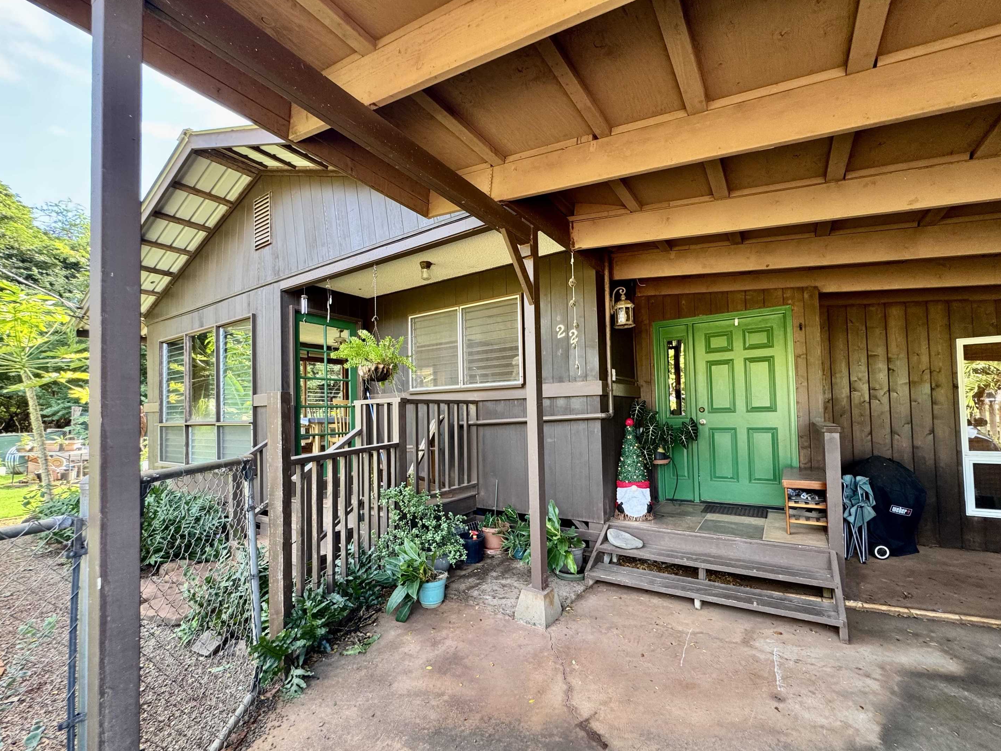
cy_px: 400
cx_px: 512
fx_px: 434
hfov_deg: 98.2
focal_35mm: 15
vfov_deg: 81.6
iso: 160
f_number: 2.2
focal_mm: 2.22
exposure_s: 1/99
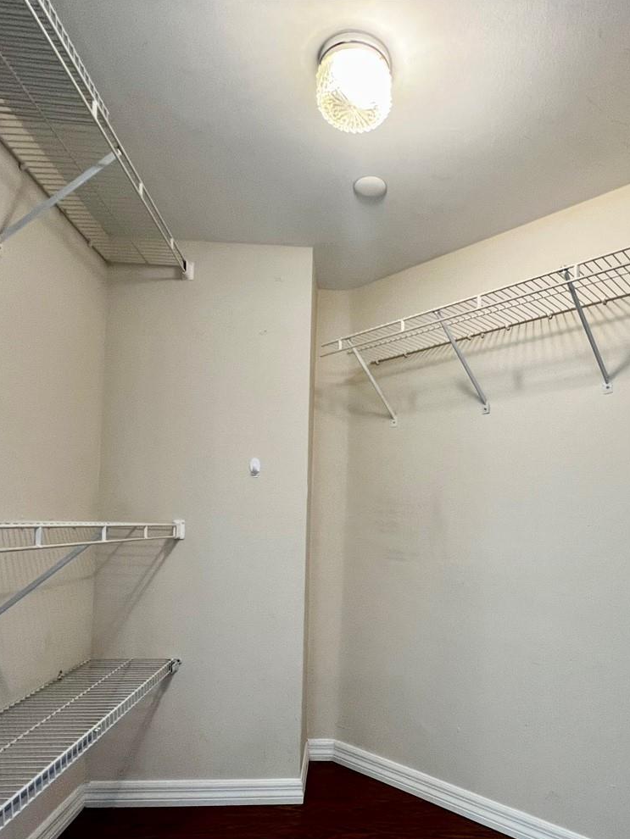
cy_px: 505
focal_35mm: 21
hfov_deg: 62.9
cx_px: 376
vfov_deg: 78.0
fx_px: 509
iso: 160
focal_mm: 1.57
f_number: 1.8
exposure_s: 1/60
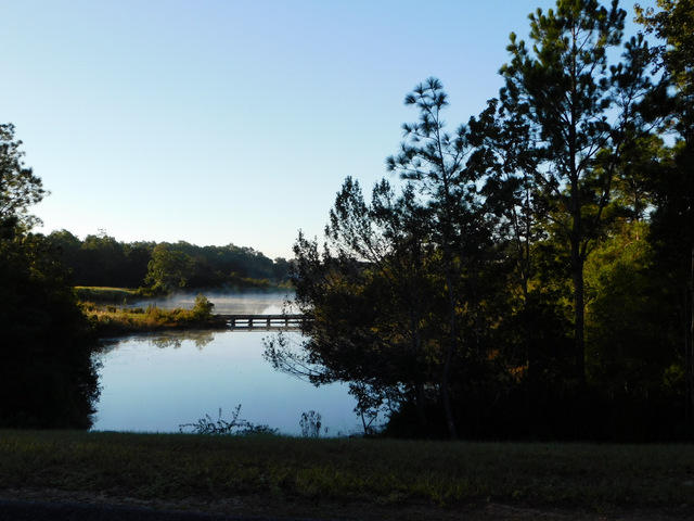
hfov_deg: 46.8
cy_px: 260
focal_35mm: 40
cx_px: 347
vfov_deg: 36.0
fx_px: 802
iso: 125
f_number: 3.6
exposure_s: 1/500
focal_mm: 7.1
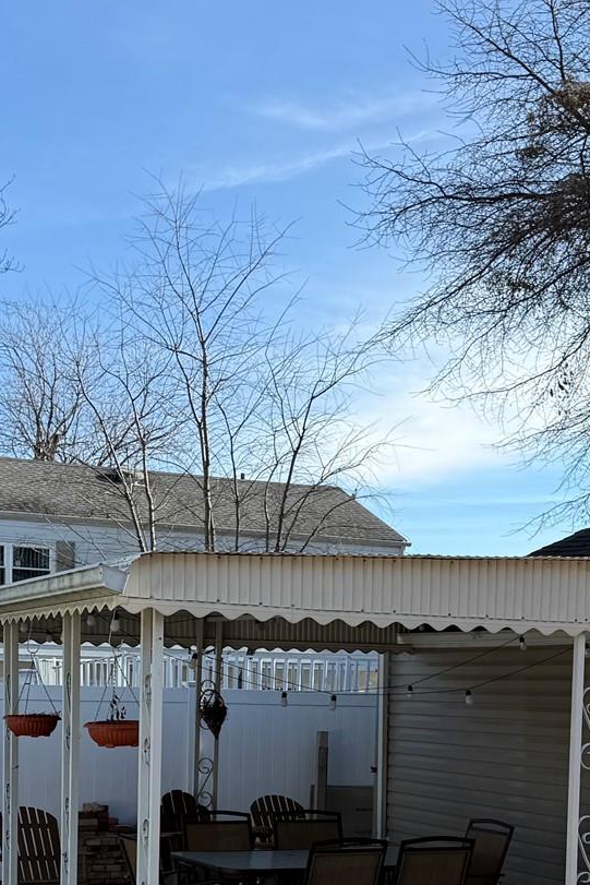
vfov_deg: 30.6
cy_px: 779
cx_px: 300
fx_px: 1548
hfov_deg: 21.6
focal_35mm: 63
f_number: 1.78
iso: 80
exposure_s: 1/2611
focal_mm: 6.76
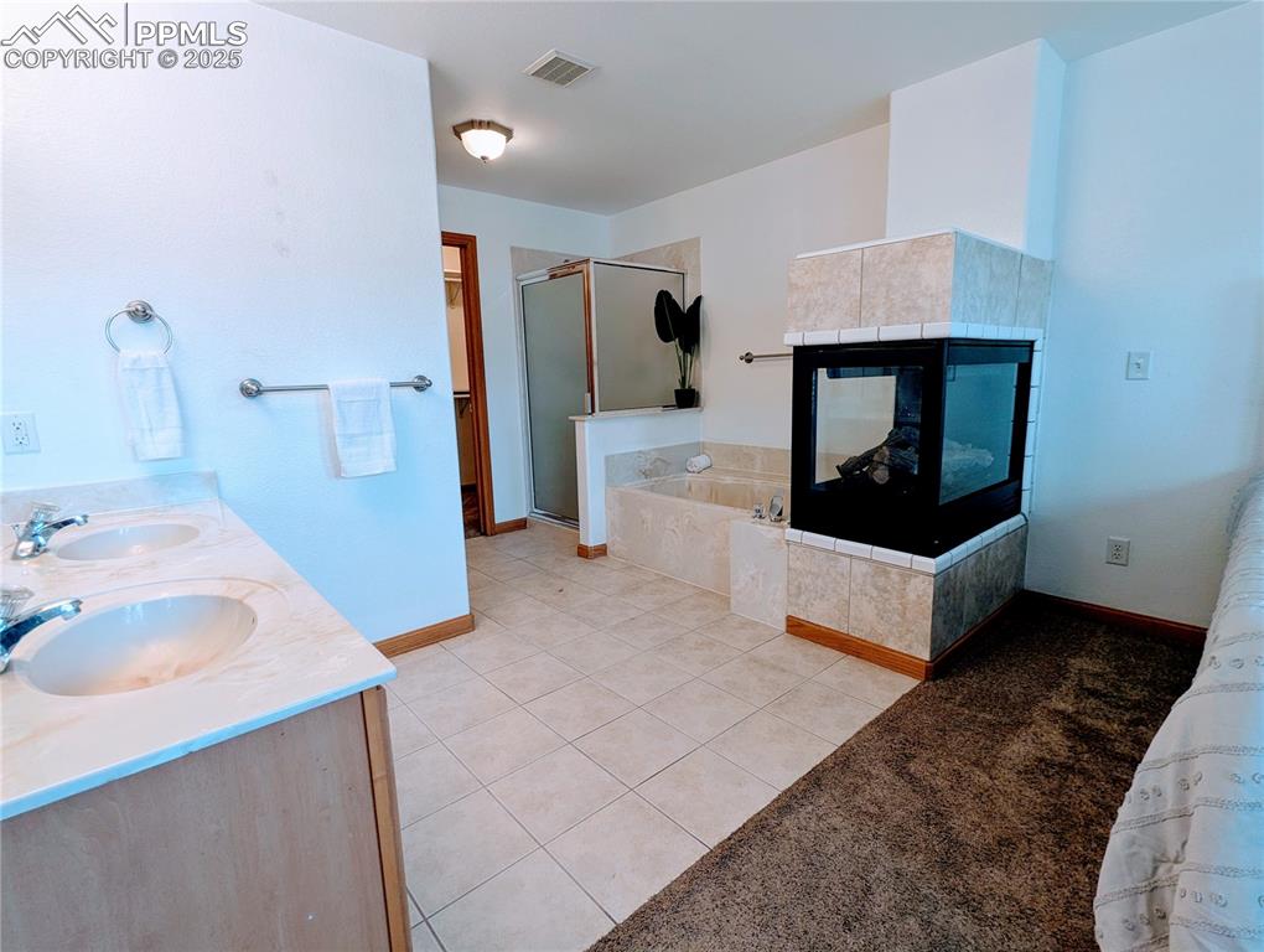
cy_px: 476
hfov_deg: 94.4
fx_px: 585
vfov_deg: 78.2
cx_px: 632
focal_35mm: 16
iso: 52
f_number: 2.2
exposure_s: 1/23.8
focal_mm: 2.35
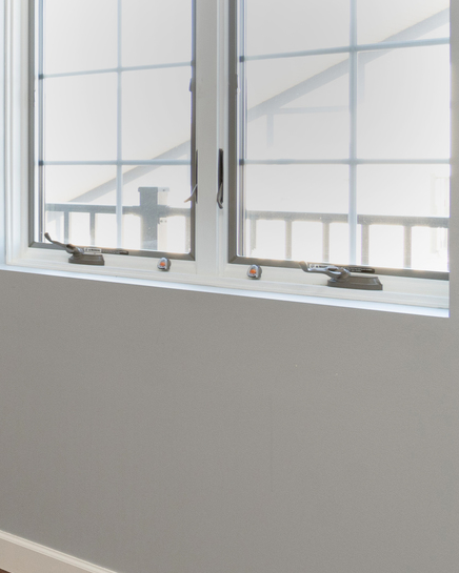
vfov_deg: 34.2
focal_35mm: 54
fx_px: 924
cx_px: -375
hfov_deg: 20.0
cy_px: 191
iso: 250
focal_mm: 13
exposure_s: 1/15
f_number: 8
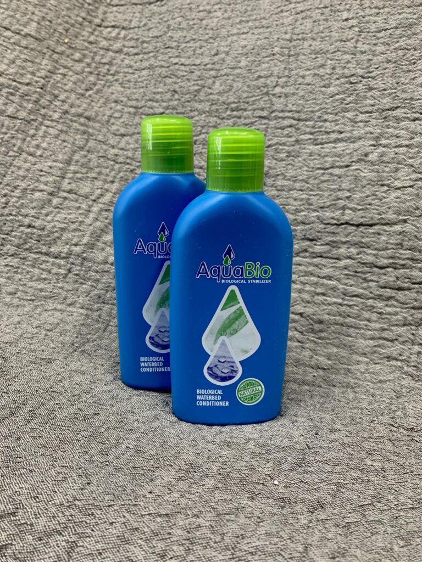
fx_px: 423
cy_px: 281
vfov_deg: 67.3
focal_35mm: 26
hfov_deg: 53.1
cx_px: 211
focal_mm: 4.25
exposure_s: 1/50
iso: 125
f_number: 1.8
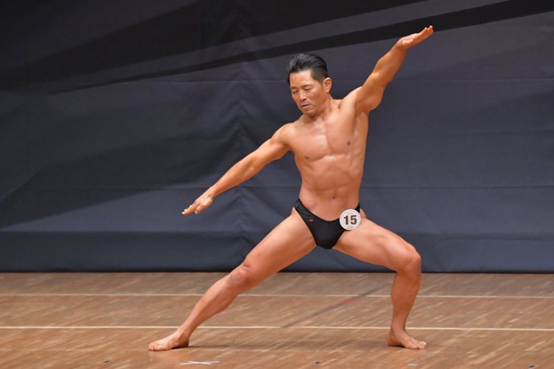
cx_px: 279
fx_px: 5015
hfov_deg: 6.3
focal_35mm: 326
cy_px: 189
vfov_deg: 4.2
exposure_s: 1/400
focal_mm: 210
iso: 6400
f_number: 5.6
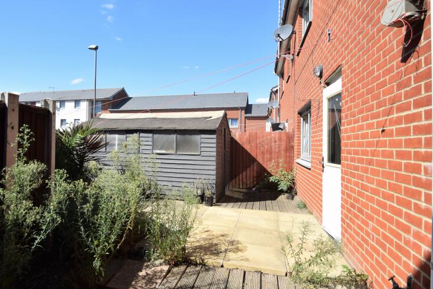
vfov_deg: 59.5
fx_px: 253
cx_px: 184
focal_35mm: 21
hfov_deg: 80.7
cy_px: 138
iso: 400
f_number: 5.6
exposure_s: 1/1500
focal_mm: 10
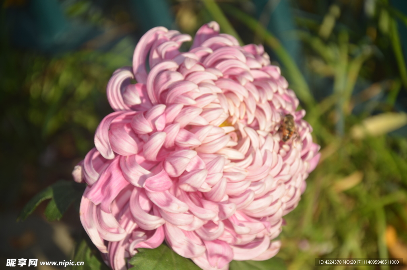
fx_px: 1777
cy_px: 135
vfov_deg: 8.7
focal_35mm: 158
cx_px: 204
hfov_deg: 13.1
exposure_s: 1/250
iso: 100
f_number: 6.3
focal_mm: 105
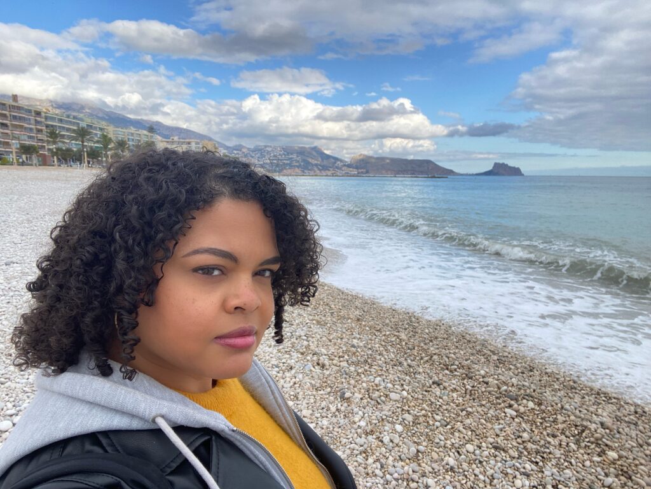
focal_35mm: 23
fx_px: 433
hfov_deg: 73.9
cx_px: 326
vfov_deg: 58.9
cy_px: 244
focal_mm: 2.71
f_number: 2.2
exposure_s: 1/292
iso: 25
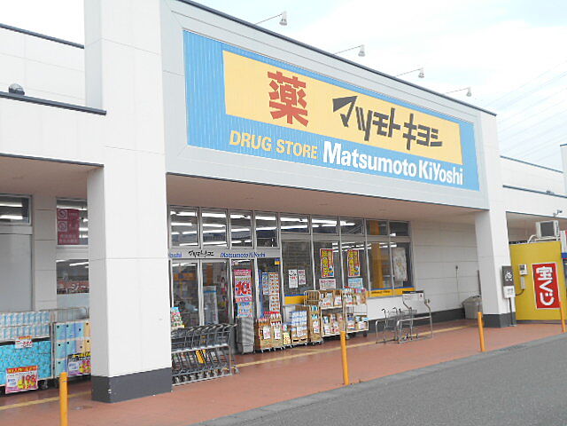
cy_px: 213
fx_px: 639
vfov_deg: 36.8
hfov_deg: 47.9
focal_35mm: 39
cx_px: 284
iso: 80
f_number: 3.9
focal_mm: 6.7
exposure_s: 1/320
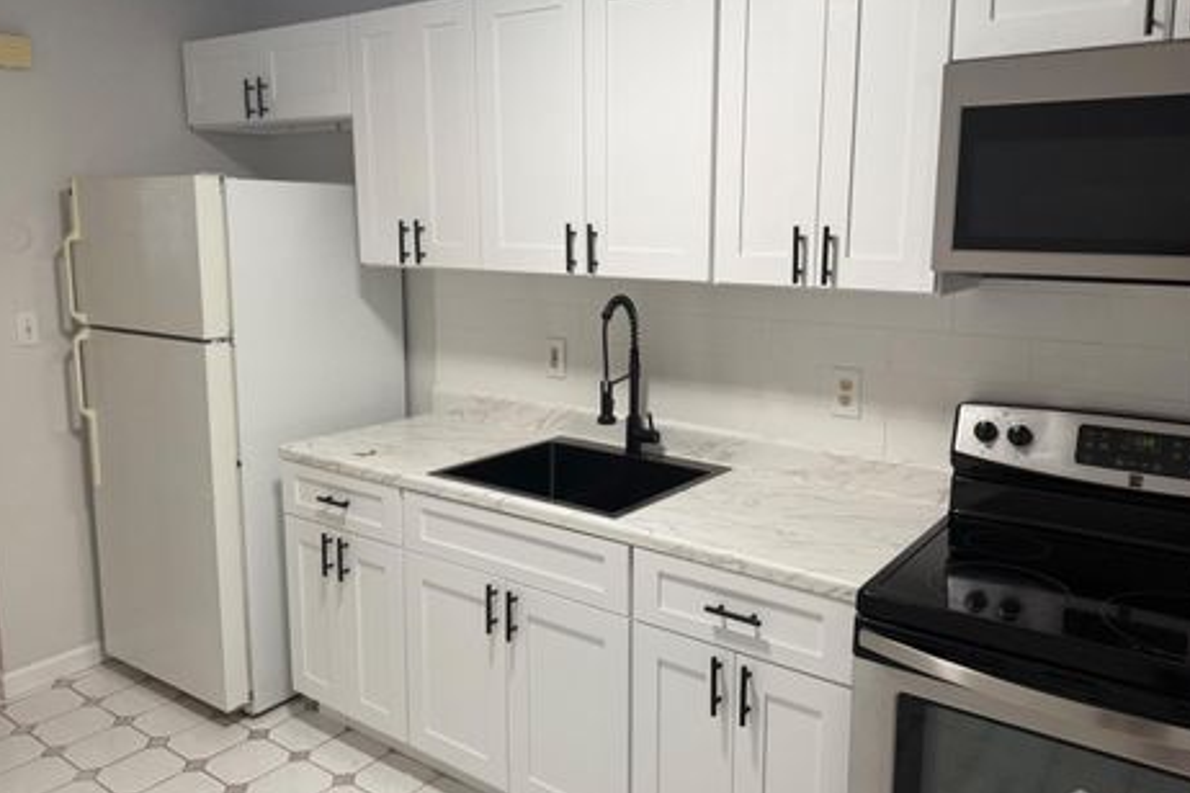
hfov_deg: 67.3
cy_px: 369
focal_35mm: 27
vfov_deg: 47.9
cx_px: 634
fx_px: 892
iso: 200
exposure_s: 1/120
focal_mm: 6.76
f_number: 1.78
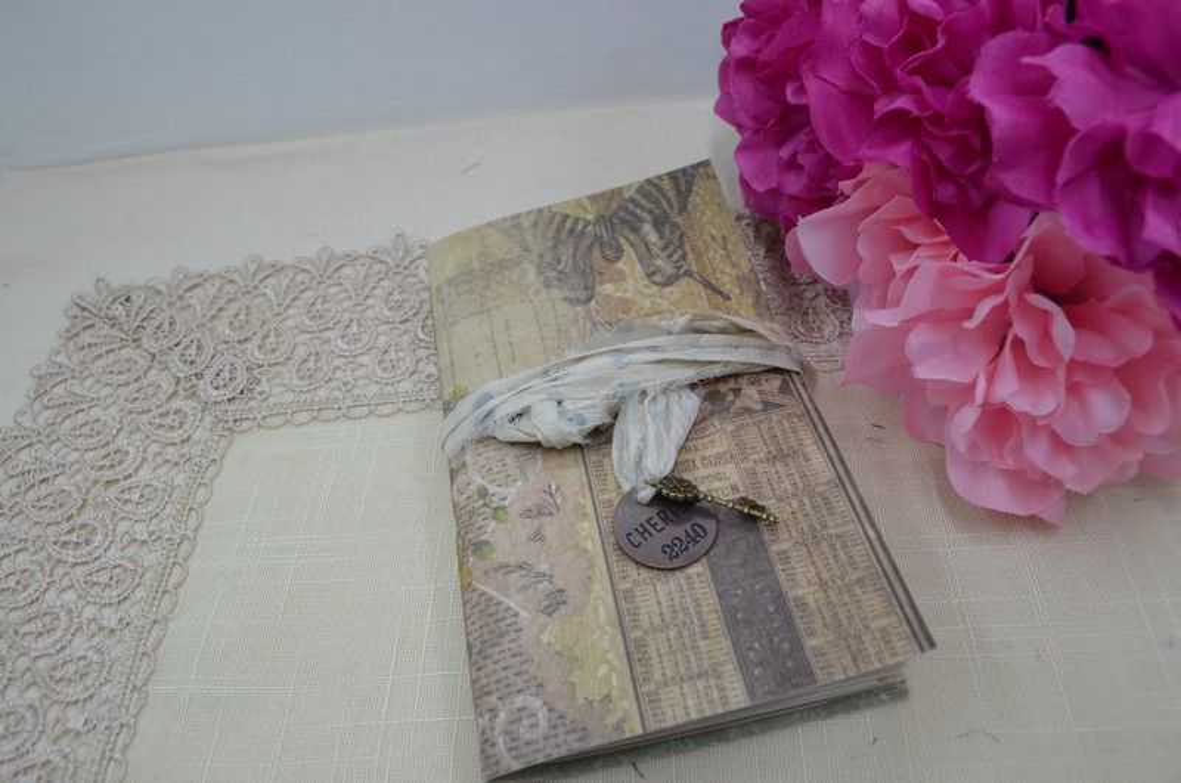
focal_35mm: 27
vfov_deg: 47.7
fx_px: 884
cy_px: 392
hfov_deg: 67.5
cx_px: 590
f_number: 8
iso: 400
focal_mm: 18
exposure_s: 1/60
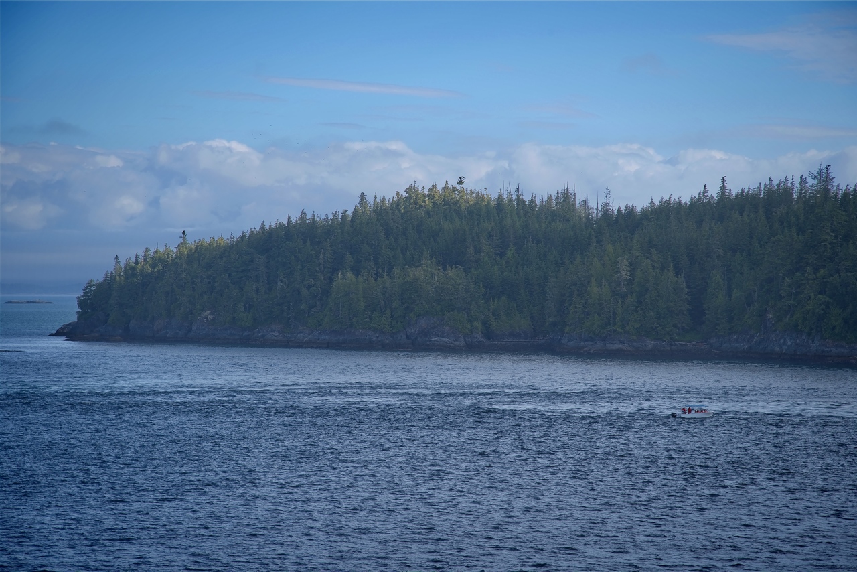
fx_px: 2857
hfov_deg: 17.1
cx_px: 428
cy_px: 286
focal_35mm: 120
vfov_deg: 11.4
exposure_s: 1/250
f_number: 7.1
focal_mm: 120
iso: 100
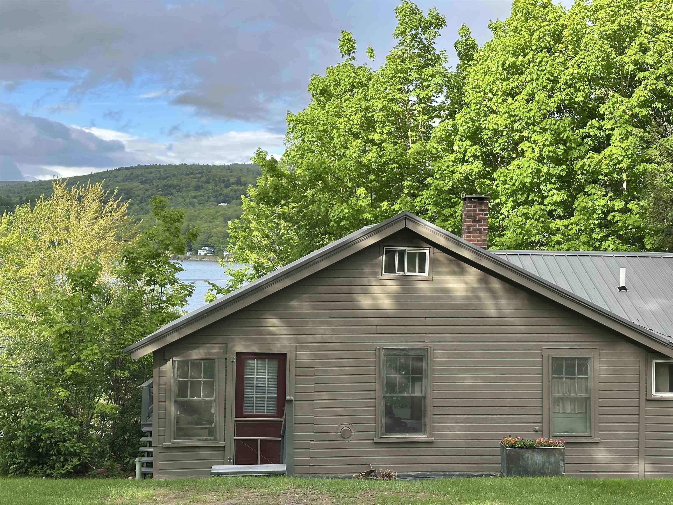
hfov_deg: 39.7
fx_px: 933
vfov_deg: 30.3
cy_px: 252
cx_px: 336
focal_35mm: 48
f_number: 1.78
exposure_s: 1/1085
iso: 64
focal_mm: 6.86
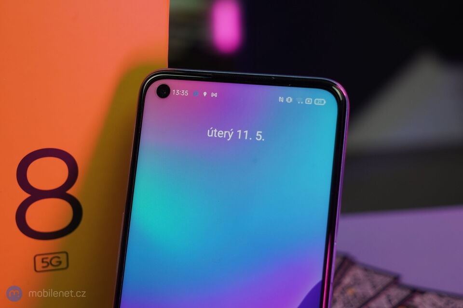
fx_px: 900
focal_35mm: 70
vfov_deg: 19.5
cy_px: 154
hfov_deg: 28.8
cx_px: 232
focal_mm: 70
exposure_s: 1/200
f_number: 7.1
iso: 1250
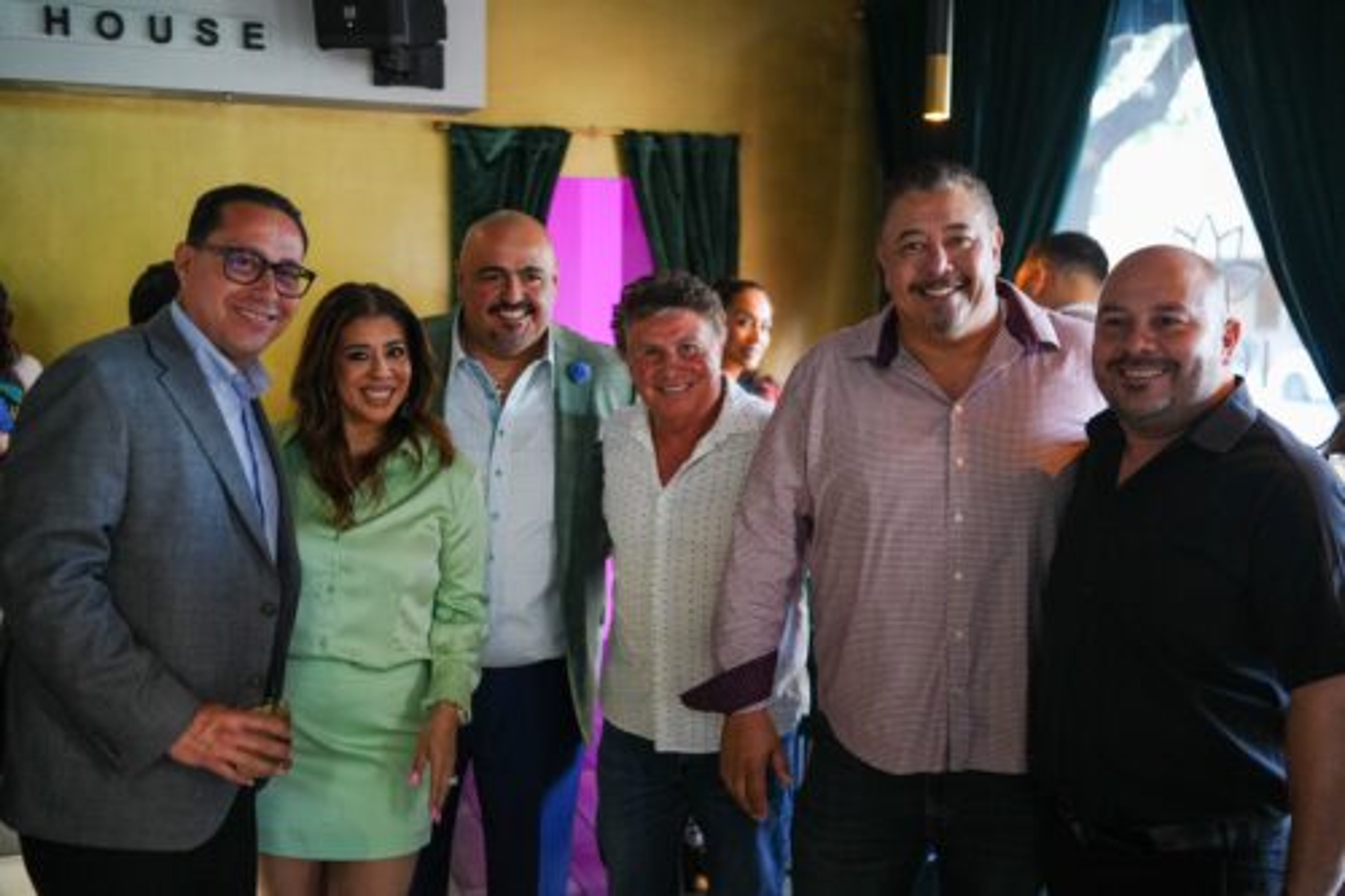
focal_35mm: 35
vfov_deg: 37.8
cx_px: 672
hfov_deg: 54.5
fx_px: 1307
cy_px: 448
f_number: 2
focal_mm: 35
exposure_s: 1/100
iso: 2500
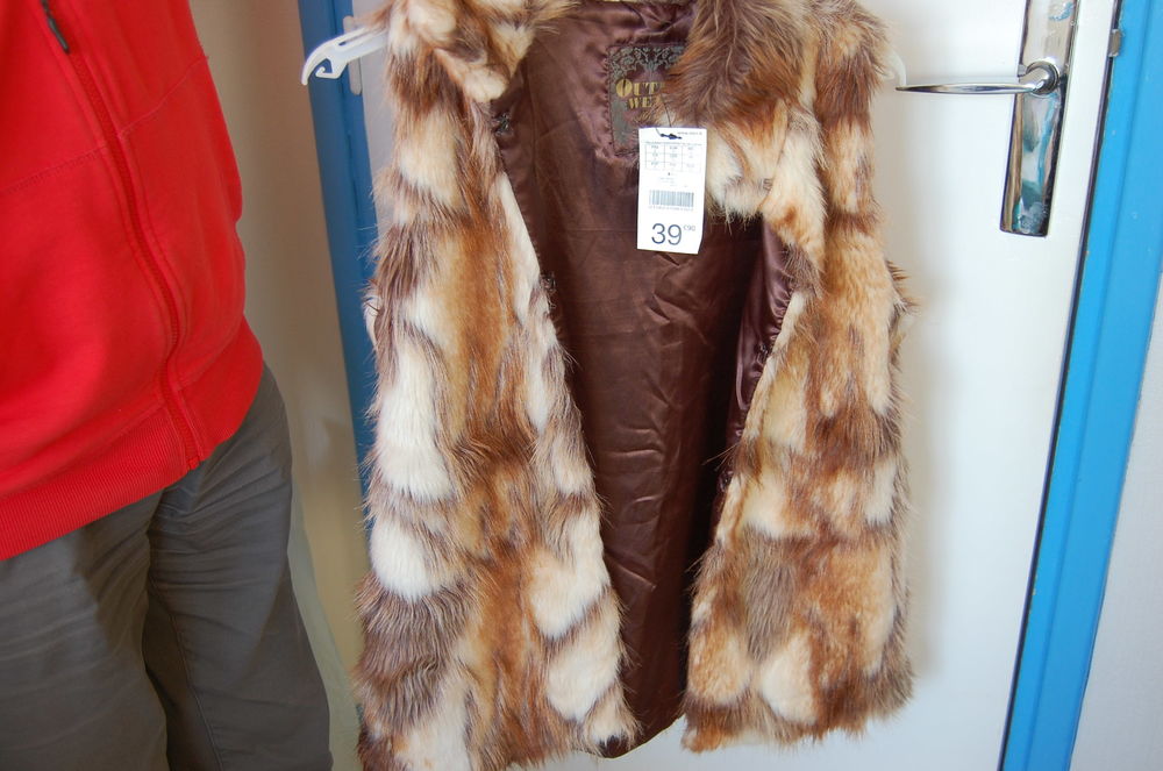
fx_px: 1161
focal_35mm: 36
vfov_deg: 36.7
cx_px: 582
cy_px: 386
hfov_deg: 53.2
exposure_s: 1/50
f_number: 4
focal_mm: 24
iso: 400
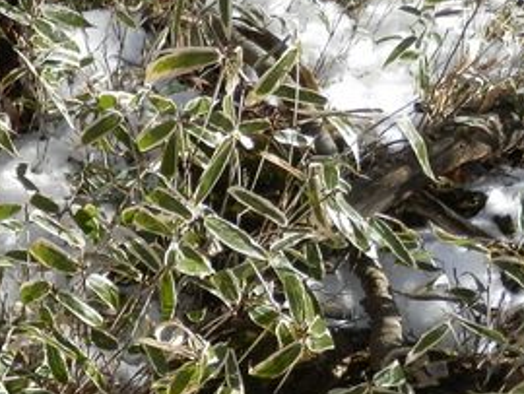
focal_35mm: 74
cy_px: 398
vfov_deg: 19.3
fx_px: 1121
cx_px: 52
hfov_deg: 25.5
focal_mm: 4.5
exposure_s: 1/400
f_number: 3
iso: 80
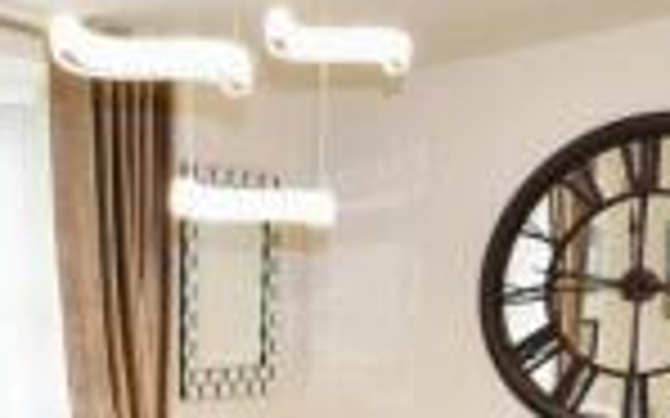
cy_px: 560
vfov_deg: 21.5
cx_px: 81
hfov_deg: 35.8
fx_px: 979
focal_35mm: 54
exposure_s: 1/60
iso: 720
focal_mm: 11
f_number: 2.8
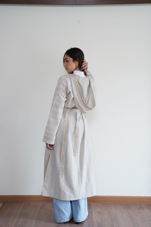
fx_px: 315
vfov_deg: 39.6
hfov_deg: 27.0
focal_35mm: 50
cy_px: 114
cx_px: 76
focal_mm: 50
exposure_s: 1/8
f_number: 5.6
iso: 160
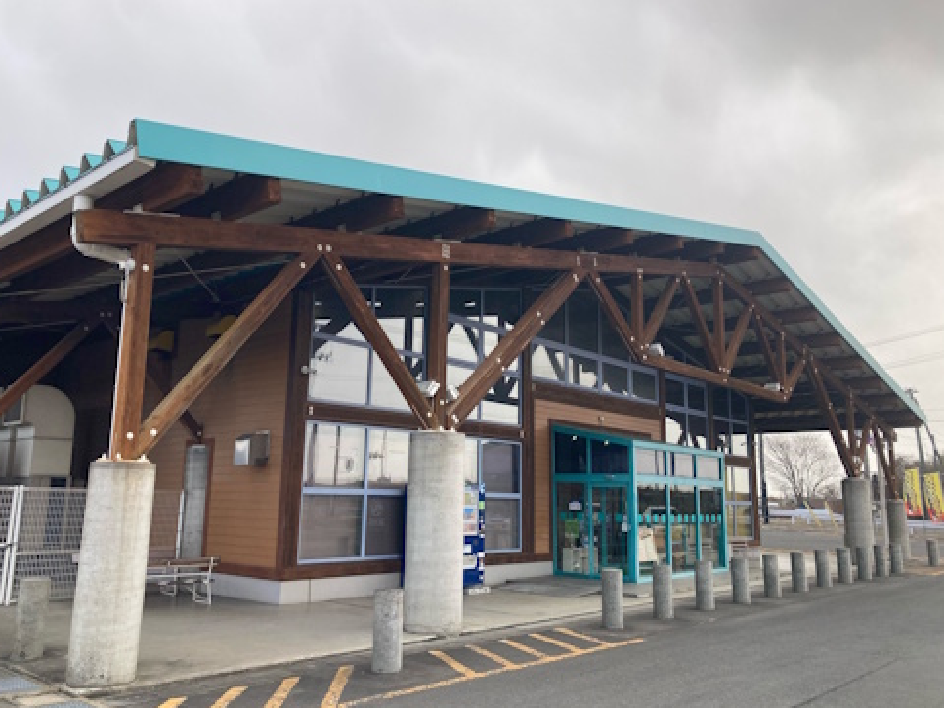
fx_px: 791
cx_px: 459
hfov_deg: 61.7
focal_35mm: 29
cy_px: 359
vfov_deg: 48.2
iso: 20
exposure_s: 1/827
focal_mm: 3.99
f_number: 1.8
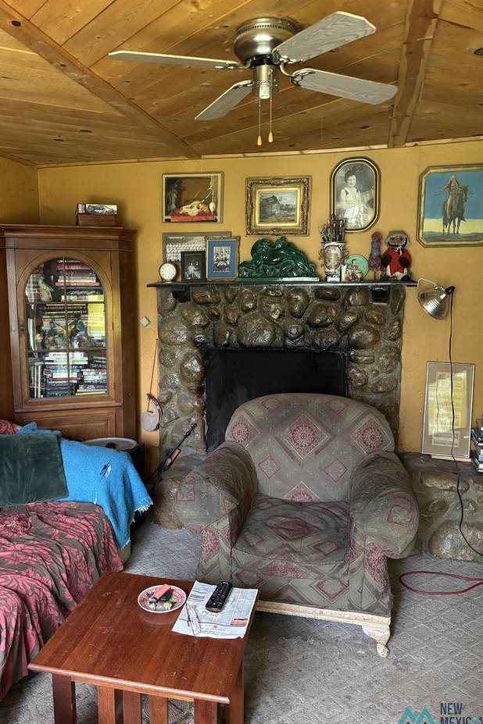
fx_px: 563
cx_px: 219
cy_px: 360
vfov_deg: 65.5
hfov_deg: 46.3
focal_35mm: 28
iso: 640
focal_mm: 5.96
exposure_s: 1/40
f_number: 1.6
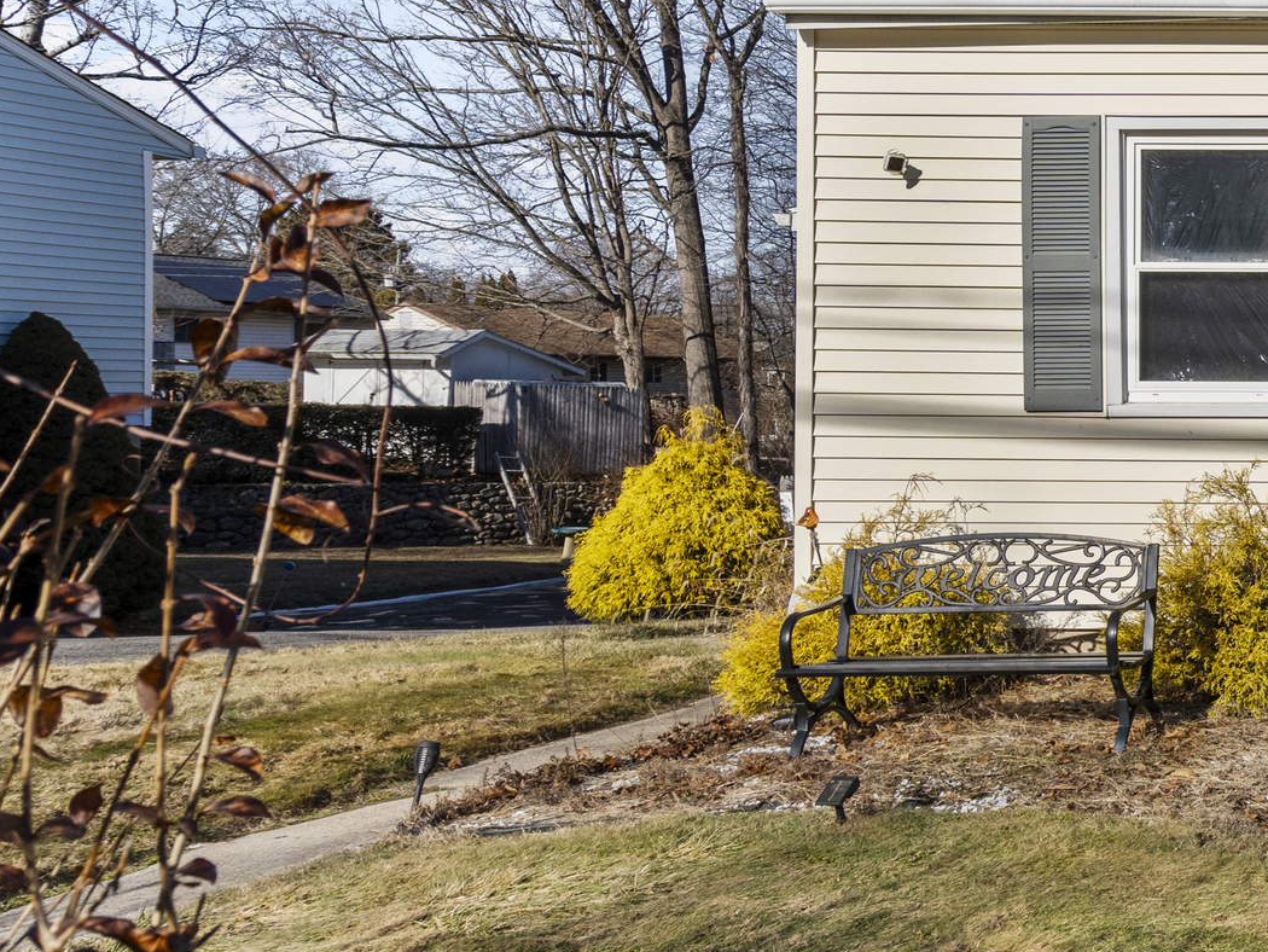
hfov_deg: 30.8
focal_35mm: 45
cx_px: 1722
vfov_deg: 32.2
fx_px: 1649
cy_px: 422
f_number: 9
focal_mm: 16
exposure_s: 1/80
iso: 200
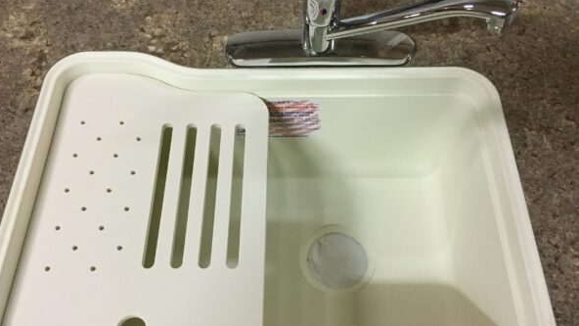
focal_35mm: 32
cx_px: 287
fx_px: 491
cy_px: 199
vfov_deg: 36.5
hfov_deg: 61.0
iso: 250
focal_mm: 4.15
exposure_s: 1/30
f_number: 2.2
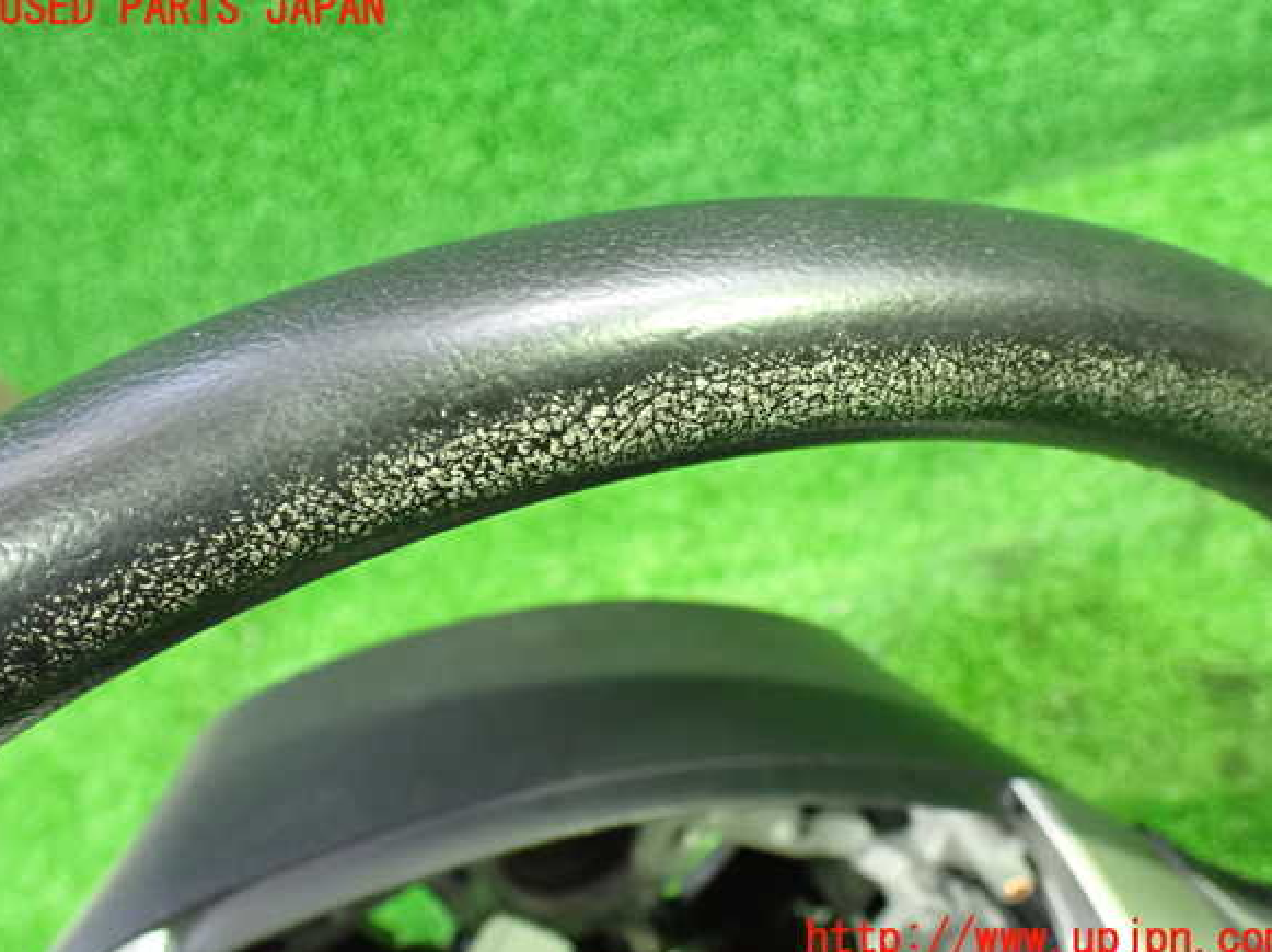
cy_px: 475
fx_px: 1138
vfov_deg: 45.4
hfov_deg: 58.4
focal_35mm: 31
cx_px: 644
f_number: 2.3
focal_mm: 5.4
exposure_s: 1/30
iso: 1250
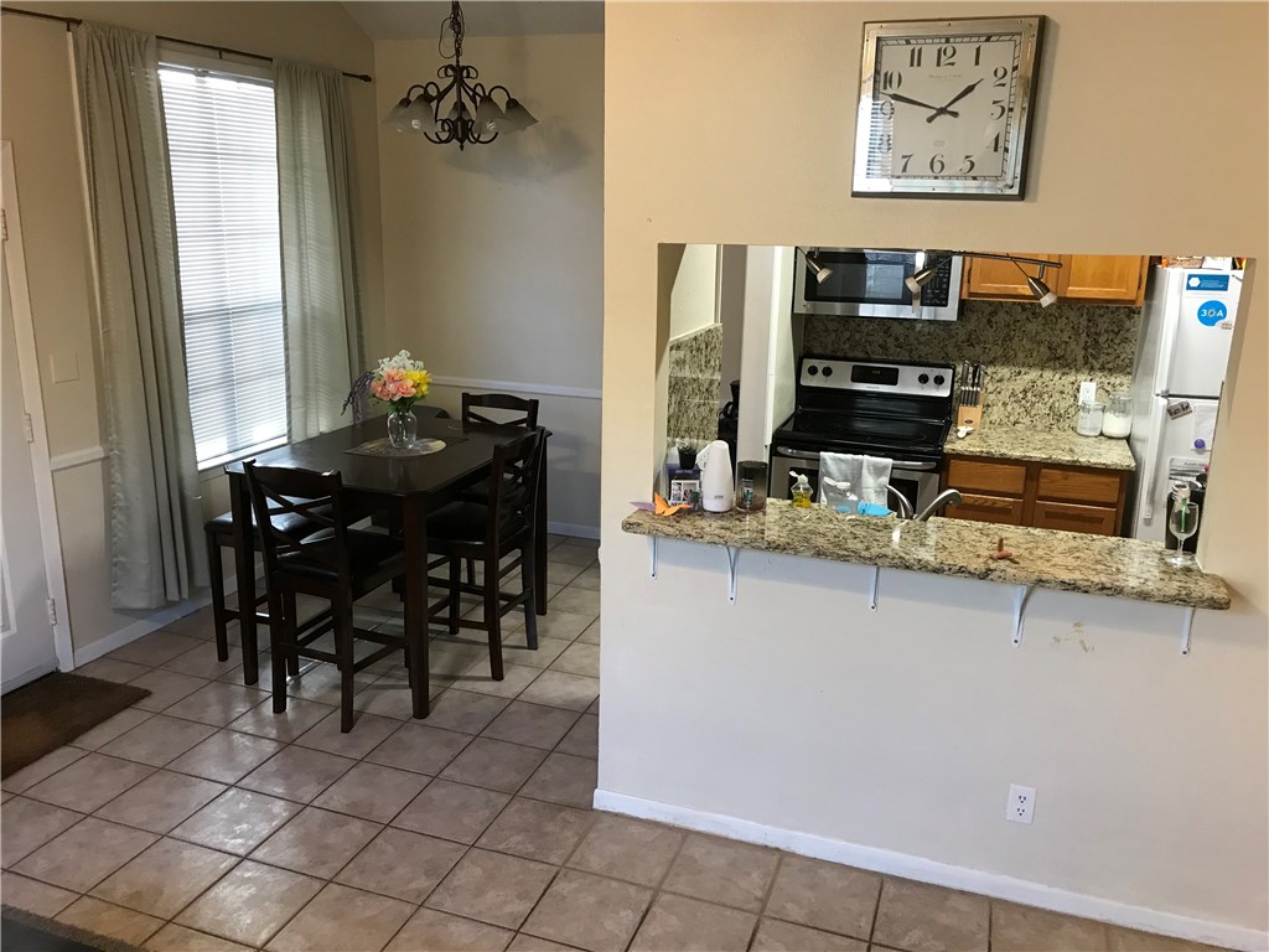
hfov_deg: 63.4
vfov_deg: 49.7
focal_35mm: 28
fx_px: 1026
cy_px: 476
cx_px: 634
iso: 50
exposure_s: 1/15
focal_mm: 3.99
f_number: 1.8
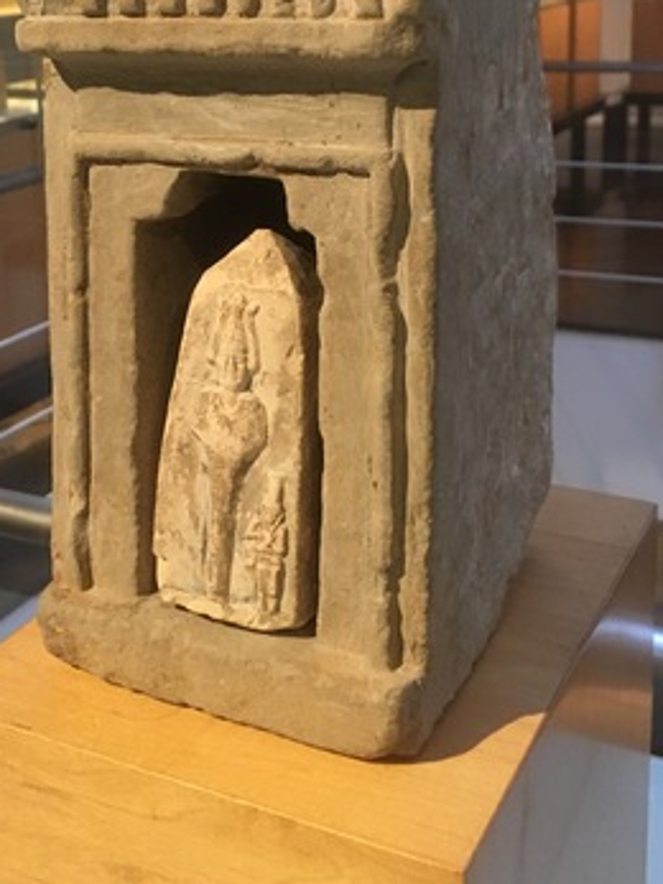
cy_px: 247
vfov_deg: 38.2
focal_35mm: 49
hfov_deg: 29.5
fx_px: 1252
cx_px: 222
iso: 200
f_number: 2.2
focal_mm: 4.15
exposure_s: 1/33
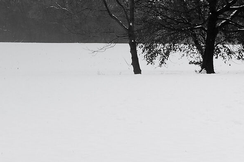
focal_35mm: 138
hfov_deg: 14.9
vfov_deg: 9.9
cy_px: 5
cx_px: 121
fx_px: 935
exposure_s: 1/125
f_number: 8
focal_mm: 34
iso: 160
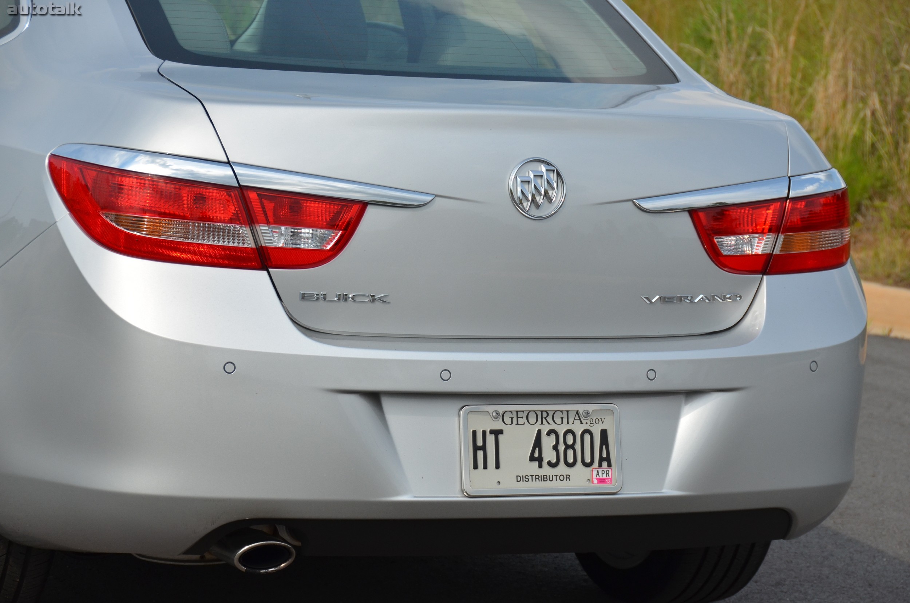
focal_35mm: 135
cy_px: 302
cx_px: 455
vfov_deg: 10.1
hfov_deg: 15.2
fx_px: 3406
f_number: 7.1
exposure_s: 1/1600
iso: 400
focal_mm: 90
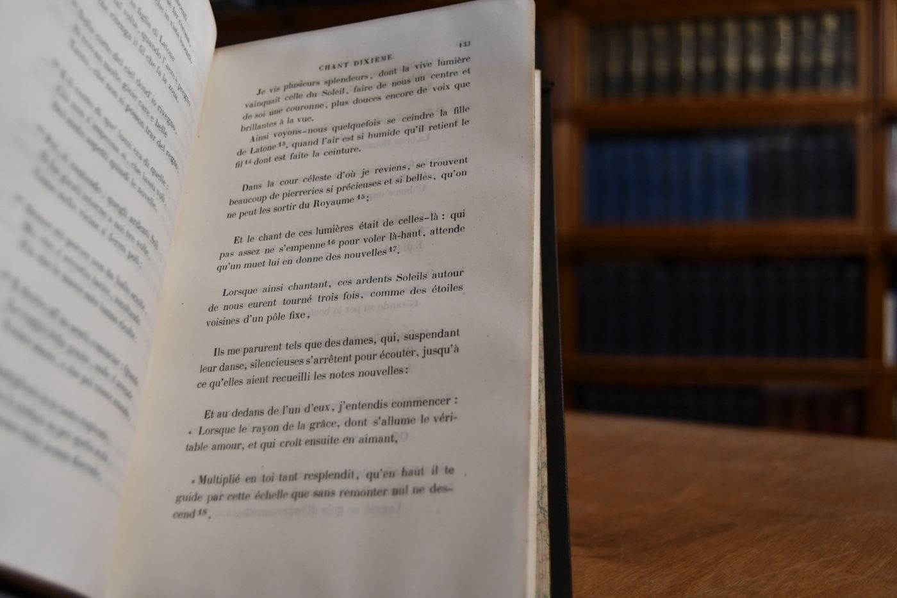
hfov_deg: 49.6
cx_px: 448
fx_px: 972
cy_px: 299
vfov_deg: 34.2
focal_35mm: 39
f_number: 4
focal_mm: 26
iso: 800
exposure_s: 1/160
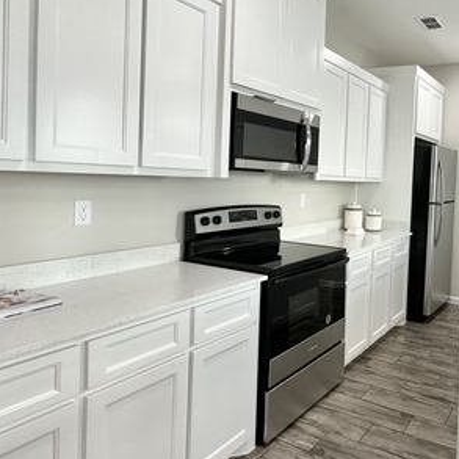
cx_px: 387
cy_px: 190
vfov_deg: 58.7
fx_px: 405
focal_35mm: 27
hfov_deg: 53.8
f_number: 2.2
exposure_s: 1/120
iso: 320
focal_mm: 2.22
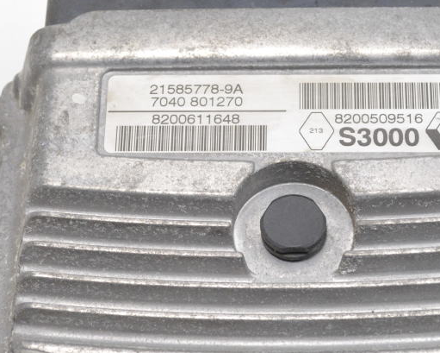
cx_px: 287
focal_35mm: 124
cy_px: 230
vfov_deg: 12.4
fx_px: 1615
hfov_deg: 15.5
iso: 2000
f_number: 7.1
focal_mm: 44
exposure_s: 1/200
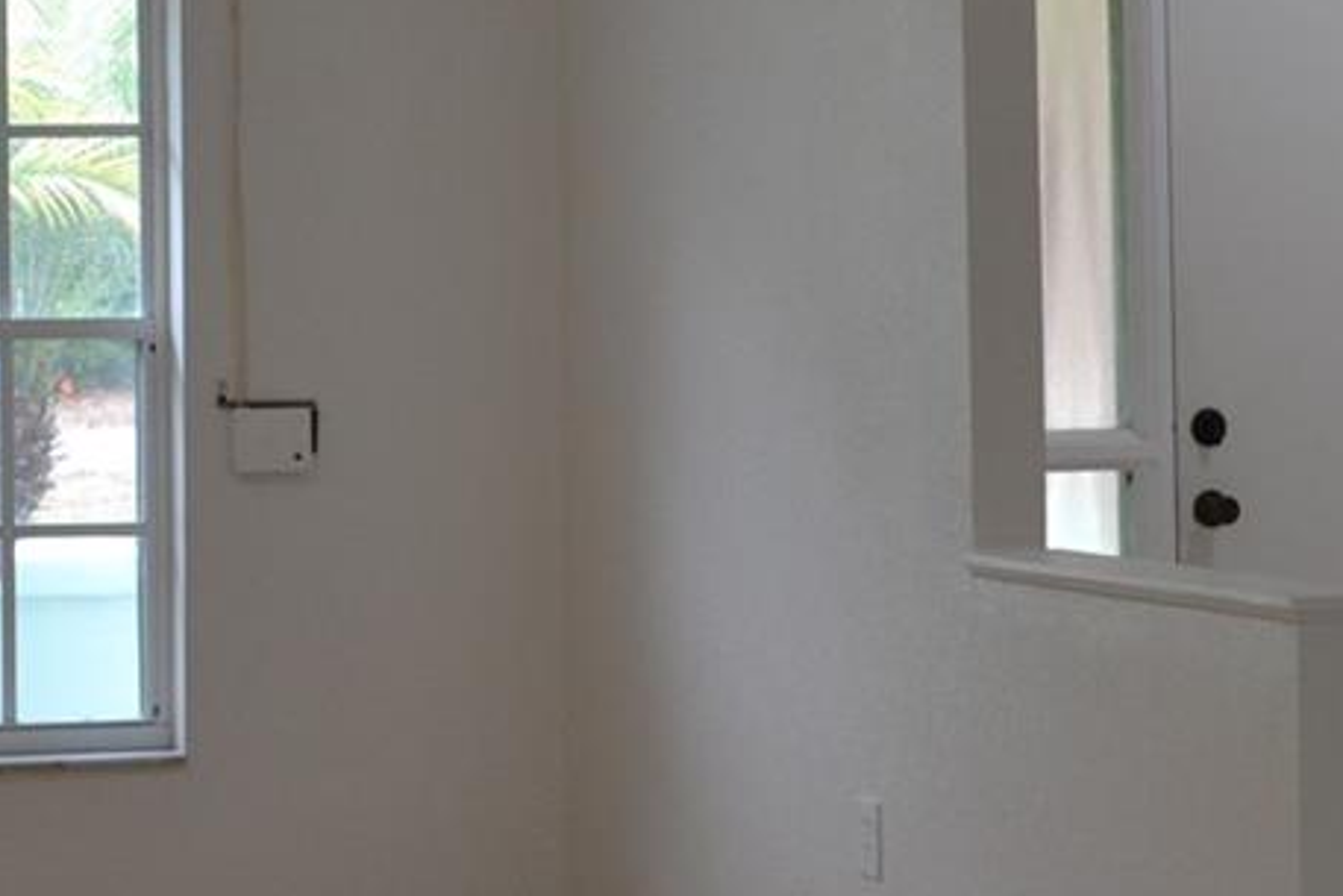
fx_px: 3918
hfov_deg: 18.9
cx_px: -9
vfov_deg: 13.0
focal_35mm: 105
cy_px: 138
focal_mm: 20
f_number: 4.5
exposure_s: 1/80
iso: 400
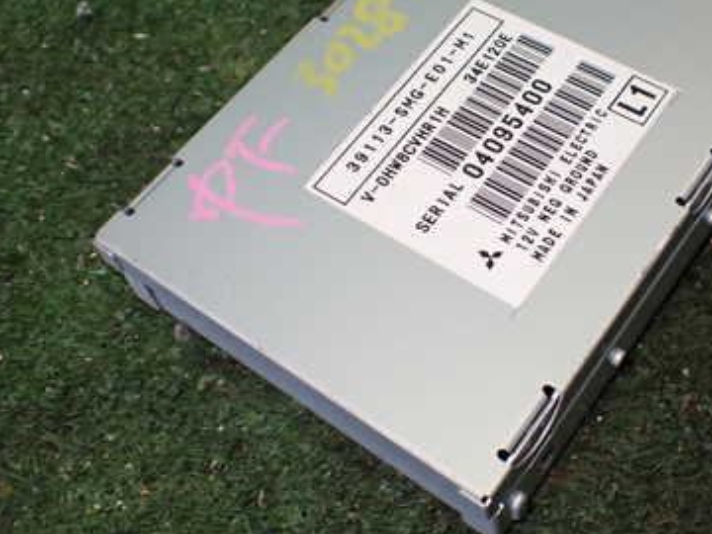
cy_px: 192
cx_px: 481
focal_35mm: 50
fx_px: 1028
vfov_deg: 29.0
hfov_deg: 37.7
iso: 500
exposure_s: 1/125
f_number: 2.3
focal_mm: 5.4
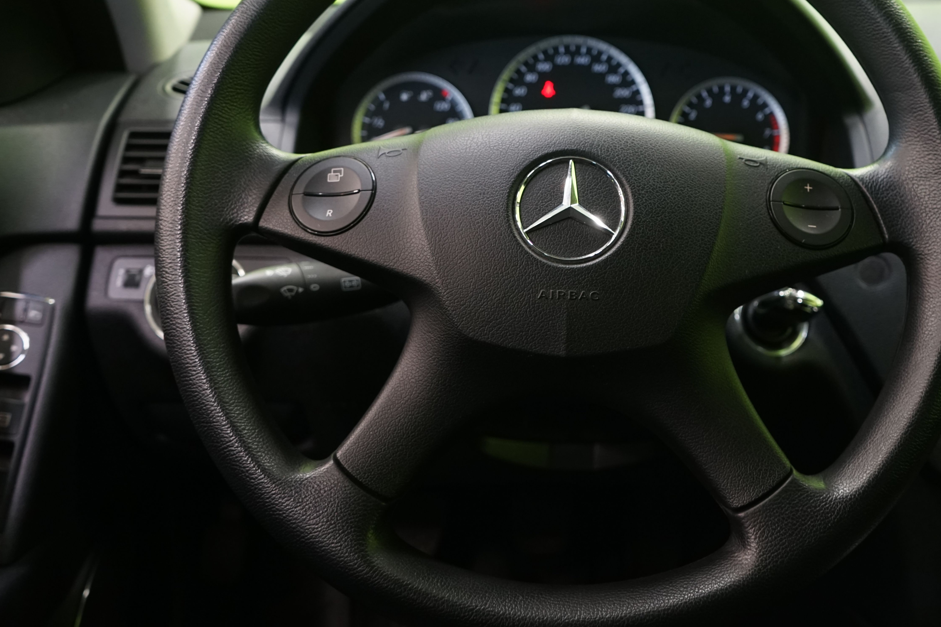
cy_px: 215
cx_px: 574
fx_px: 1019
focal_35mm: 39
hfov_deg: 49.2
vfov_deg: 33.9
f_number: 5
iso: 1250
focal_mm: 29
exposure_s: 1/15
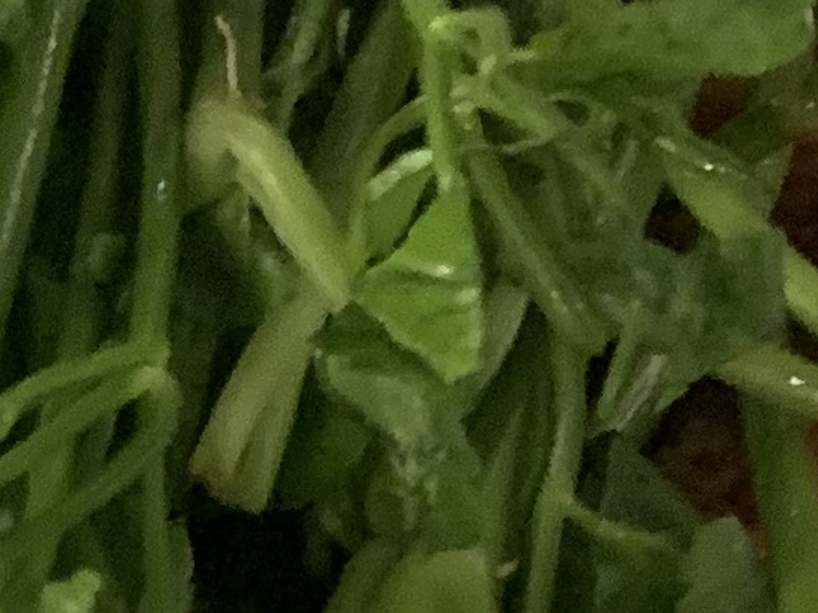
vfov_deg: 7.7
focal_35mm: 193
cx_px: -431
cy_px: 489
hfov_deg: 9.9
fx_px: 4560
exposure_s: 1/30
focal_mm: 4.25
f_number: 1.8
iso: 640
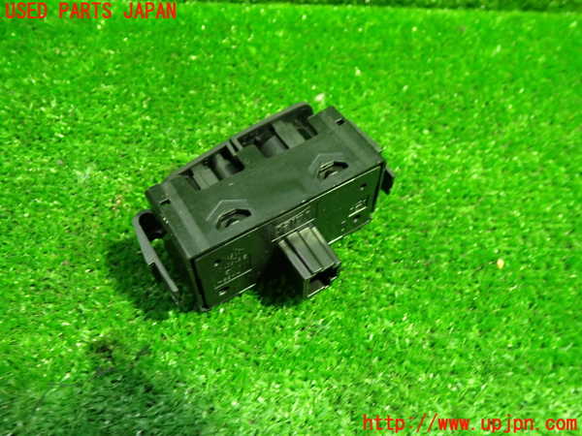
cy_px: 218
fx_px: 504
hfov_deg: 60.0
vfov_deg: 46.8
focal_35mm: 30
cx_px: 291
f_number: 2.3
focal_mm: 5.4
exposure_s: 1/30
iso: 640
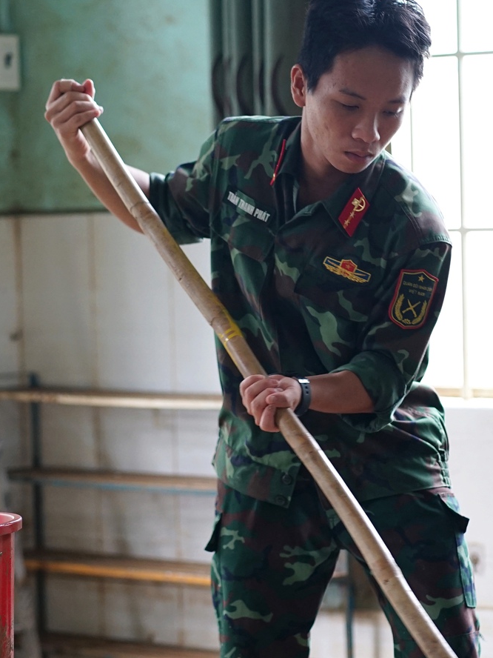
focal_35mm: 184
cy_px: 393
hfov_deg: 8.1
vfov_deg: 10.7
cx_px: 393
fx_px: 3494
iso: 800
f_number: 2.5
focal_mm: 85
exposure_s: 1/125
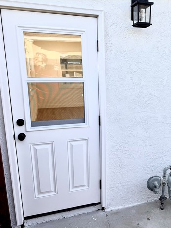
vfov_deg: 55.3
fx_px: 217
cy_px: 117
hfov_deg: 41.4
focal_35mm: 33
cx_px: 133
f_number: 1.78
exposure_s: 1/1094
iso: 80
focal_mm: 6.76
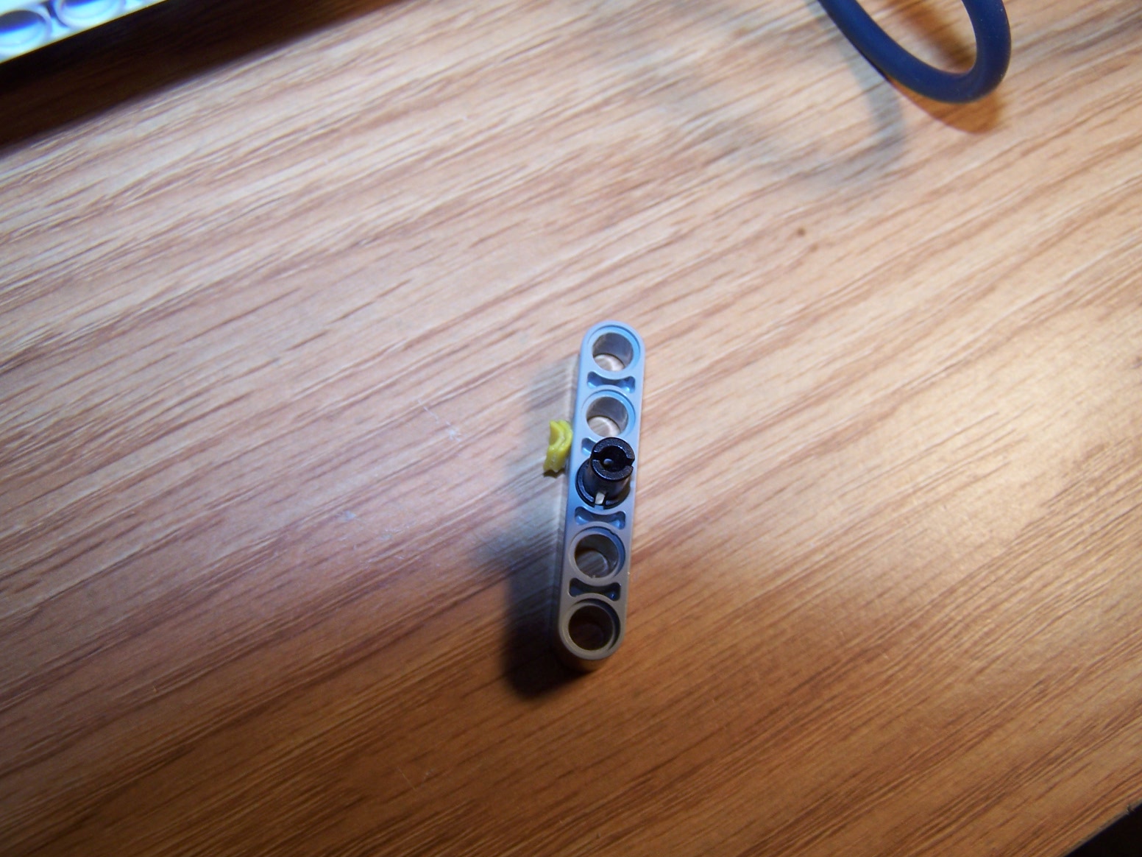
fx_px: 1254
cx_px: 571
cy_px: 428
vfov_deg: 37.7
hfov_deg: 49.0
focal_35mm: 38
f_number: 2.8
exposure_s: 1/60
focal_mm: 6.3
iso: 80
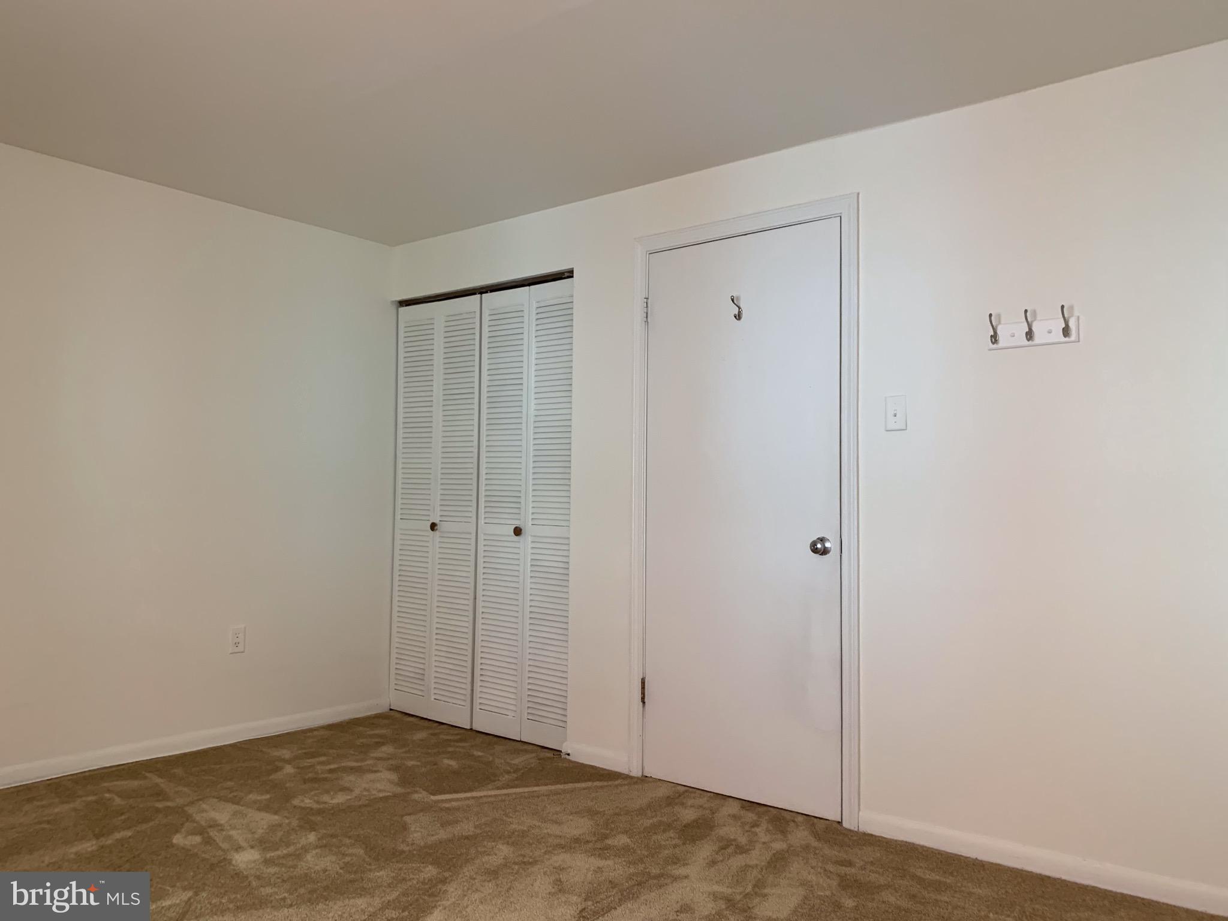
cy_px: 460
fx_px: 922
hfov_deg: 67.3
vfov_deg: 53.1
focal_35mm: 26
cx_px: 614
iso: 125
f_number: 1.8
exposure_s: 1/60
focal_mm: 4.25
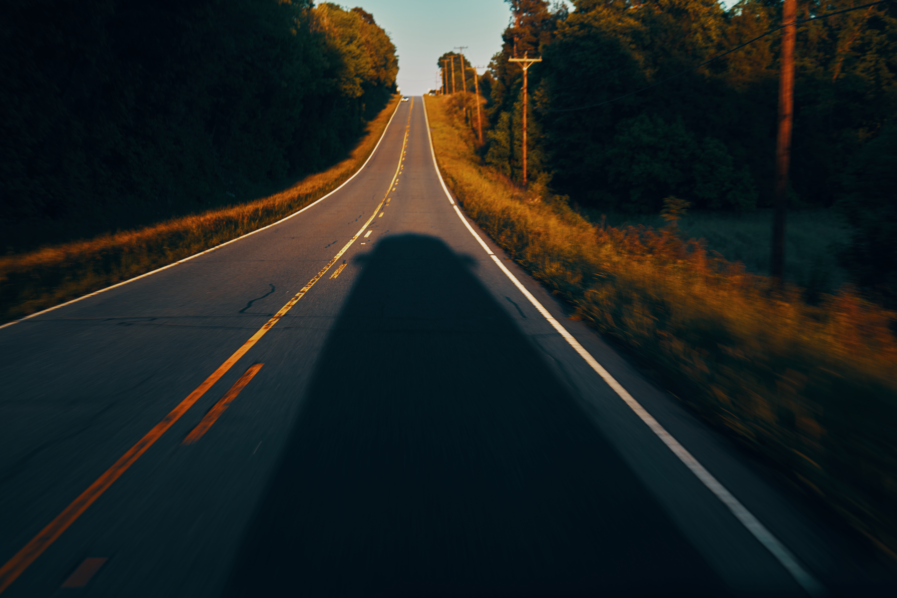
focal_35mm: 50
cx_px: 448
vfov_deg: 27.0
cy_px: 299
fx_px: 1246
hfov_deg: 39.6
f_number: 2.2
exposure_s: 1/50
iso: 100
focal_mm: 50
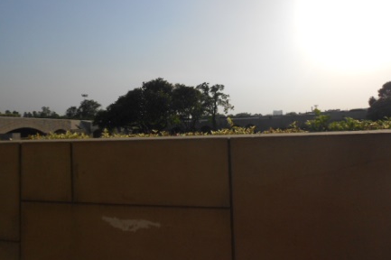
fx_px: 304
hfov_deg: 65.5
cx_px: 201
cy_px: 112
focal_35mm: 28
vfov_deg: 46.2
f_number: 8
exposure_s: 1/320
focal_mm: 4.6
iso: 80
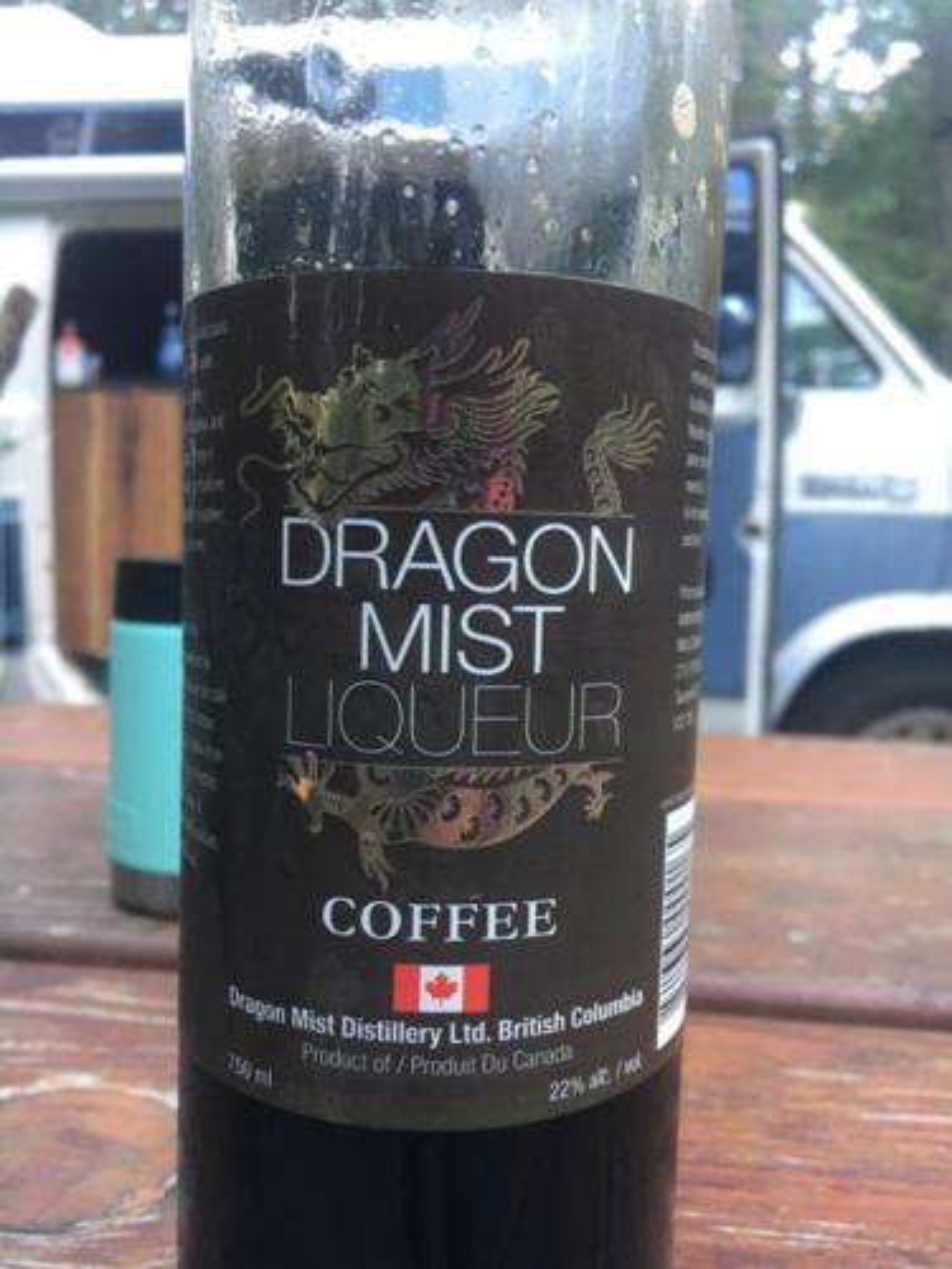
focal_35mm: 29
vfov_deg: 61.7
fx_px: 1063
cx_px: 476
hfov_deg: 48.2
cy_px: 634
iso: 80
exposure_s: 1/30
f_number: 2.2
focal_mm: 4.15
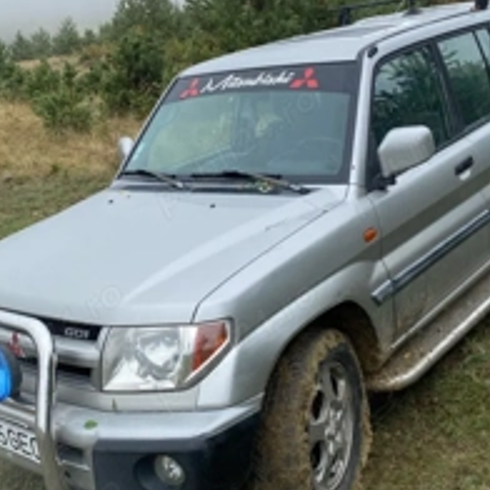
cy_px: 180
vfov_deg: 35.8
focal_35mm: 47
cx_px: 285
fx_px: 753
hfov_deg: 36.0
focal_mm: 4.25
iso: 32
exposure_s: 1/747
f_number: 1.8
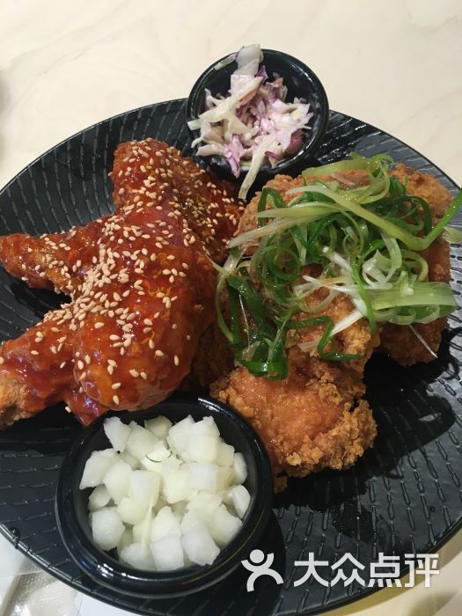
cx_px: 231
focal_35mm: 29
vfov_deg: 61.7
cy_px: 308
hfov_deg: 48.2
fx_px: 516
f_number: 2.2
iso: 50
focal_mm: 4.15
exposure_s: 1/33
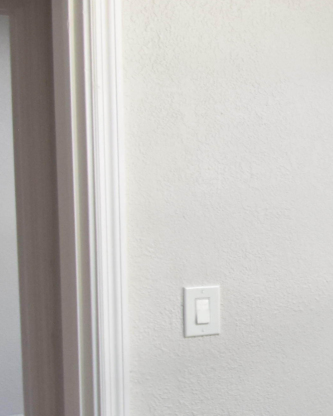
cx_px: 676
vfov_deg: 29.5
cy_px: 253
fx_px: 788
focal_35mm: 64
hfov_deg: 17.1
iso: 800
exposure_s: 1/60
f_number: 3.5
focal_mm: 10
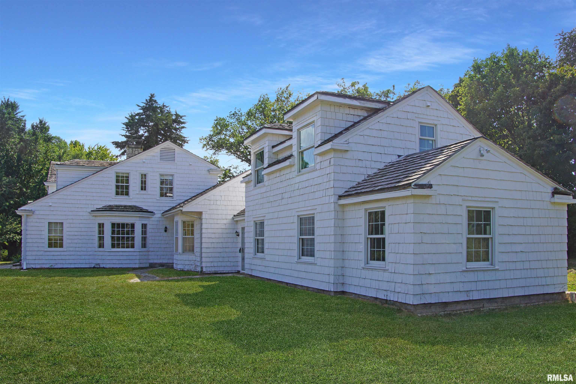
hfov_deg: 61.9
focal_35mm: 30
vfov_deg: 43.6
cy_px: 192
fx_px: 480
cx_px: 288
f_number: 13
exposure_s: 1/160
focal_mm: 20
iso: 100
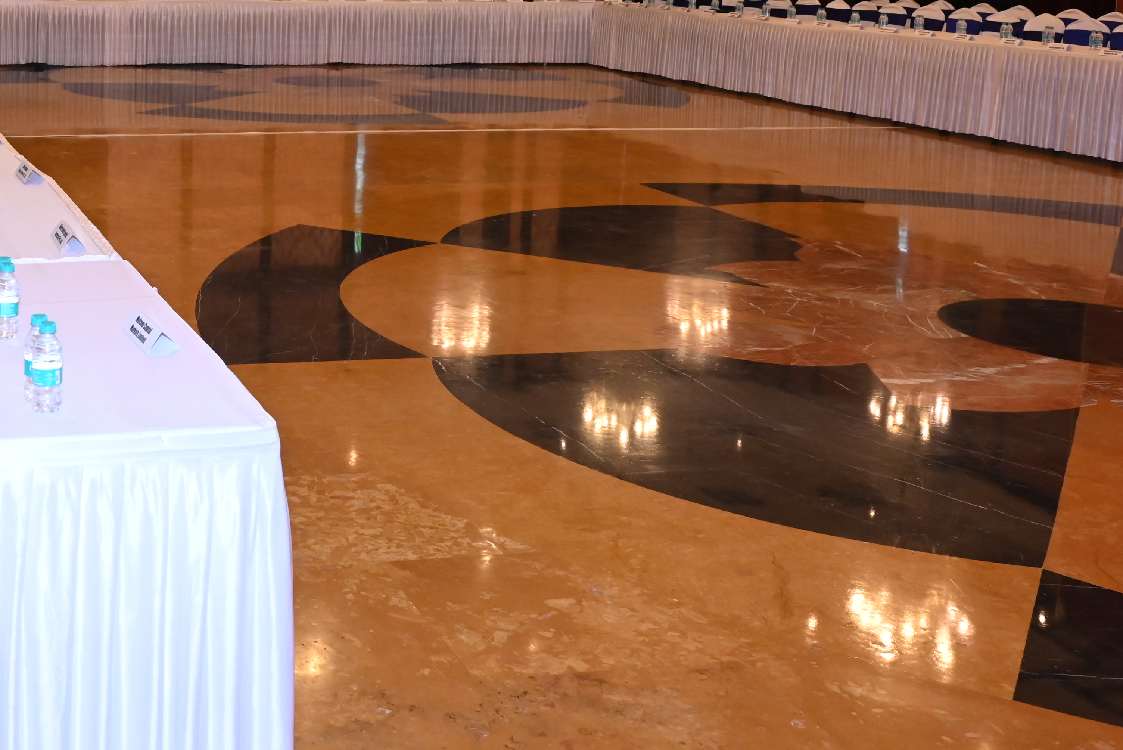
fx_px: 1498
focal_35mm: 48
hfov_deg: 38.2
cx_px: 101
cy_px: 120
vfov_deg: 27.4
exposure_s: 1/125
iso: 2500
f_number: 5.6
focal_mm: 24
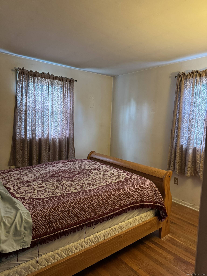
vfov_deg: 71.6
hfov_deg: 56.8
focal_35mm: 24
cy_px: 138
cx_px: 104
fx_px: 191
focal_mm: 6.76
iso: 800
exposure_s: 1/60
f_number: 1.78
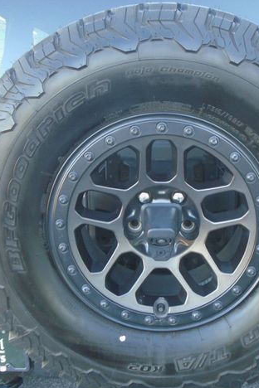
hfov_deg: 35.8
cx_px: 155
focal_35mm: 37
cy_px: 197
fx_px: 399
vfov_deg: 51.9
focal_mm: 4.6
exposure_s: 1/60
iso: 100
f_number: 3.2
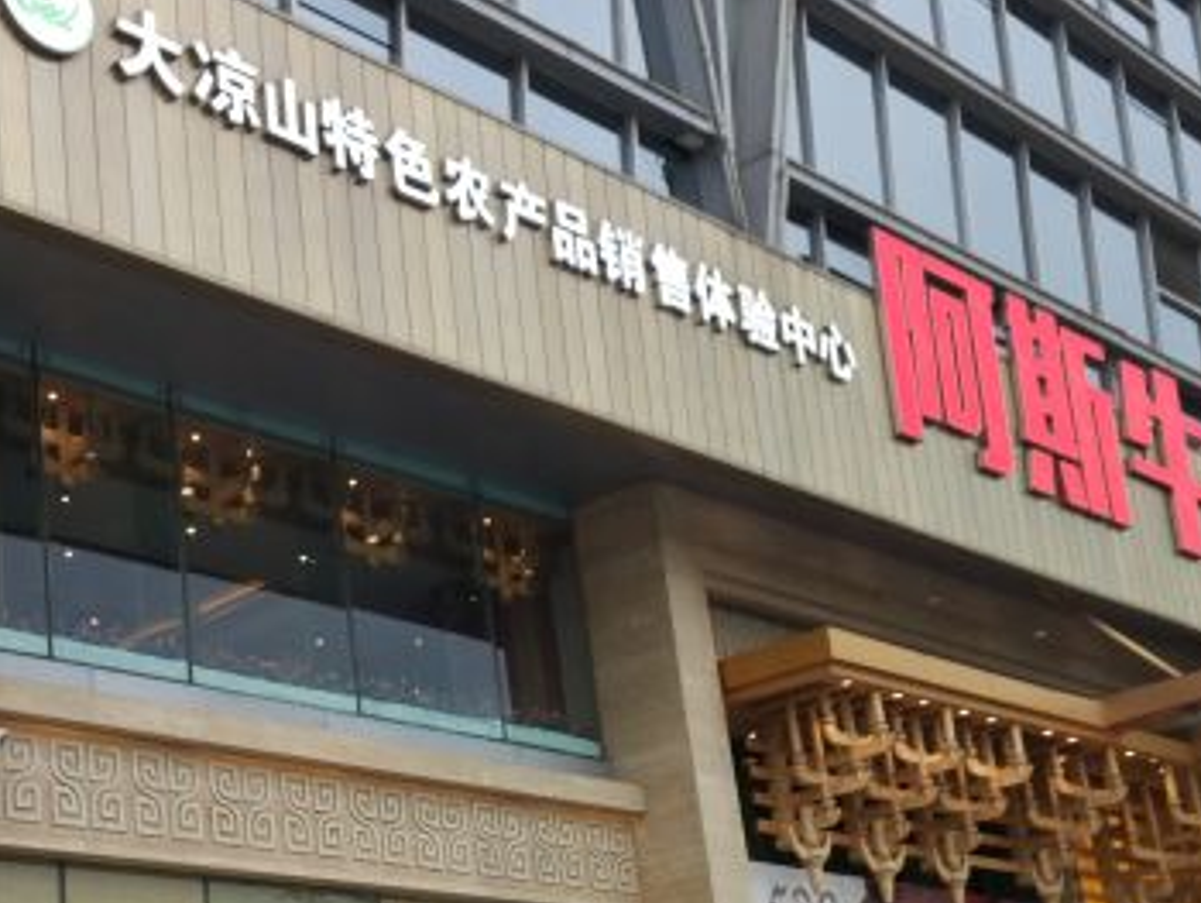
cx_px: 367
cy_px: 623
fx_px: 2083
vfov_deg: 24.3
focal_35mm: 60
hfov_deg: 31.8
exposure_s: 1/60
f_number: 2
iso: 101
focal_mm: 4.12
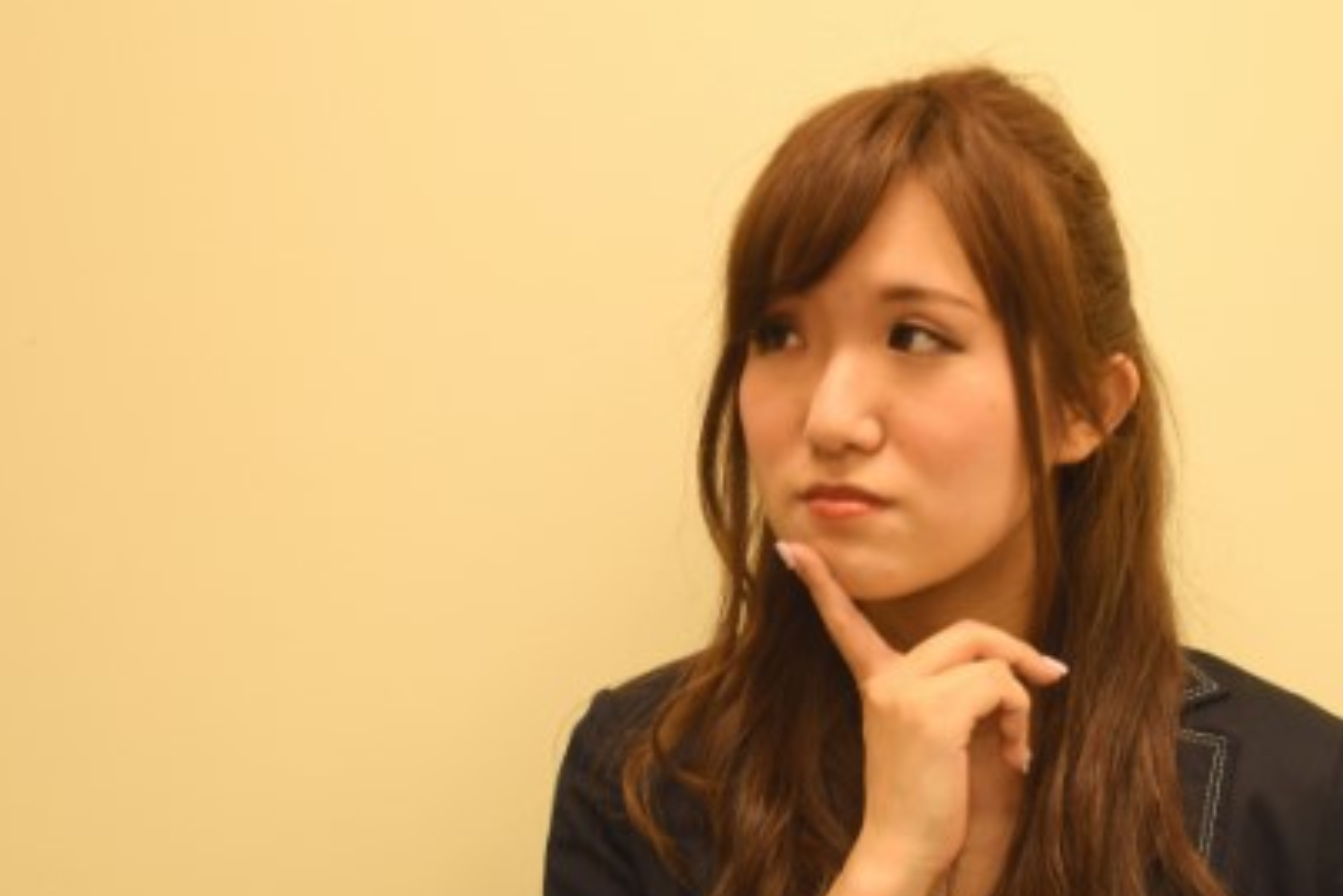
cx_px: 863
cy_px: 536
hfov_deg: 25.0
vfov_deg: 16.9
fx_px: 3023
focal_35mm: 81
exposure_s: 1/20
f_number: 4.2
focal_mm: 34
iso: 100
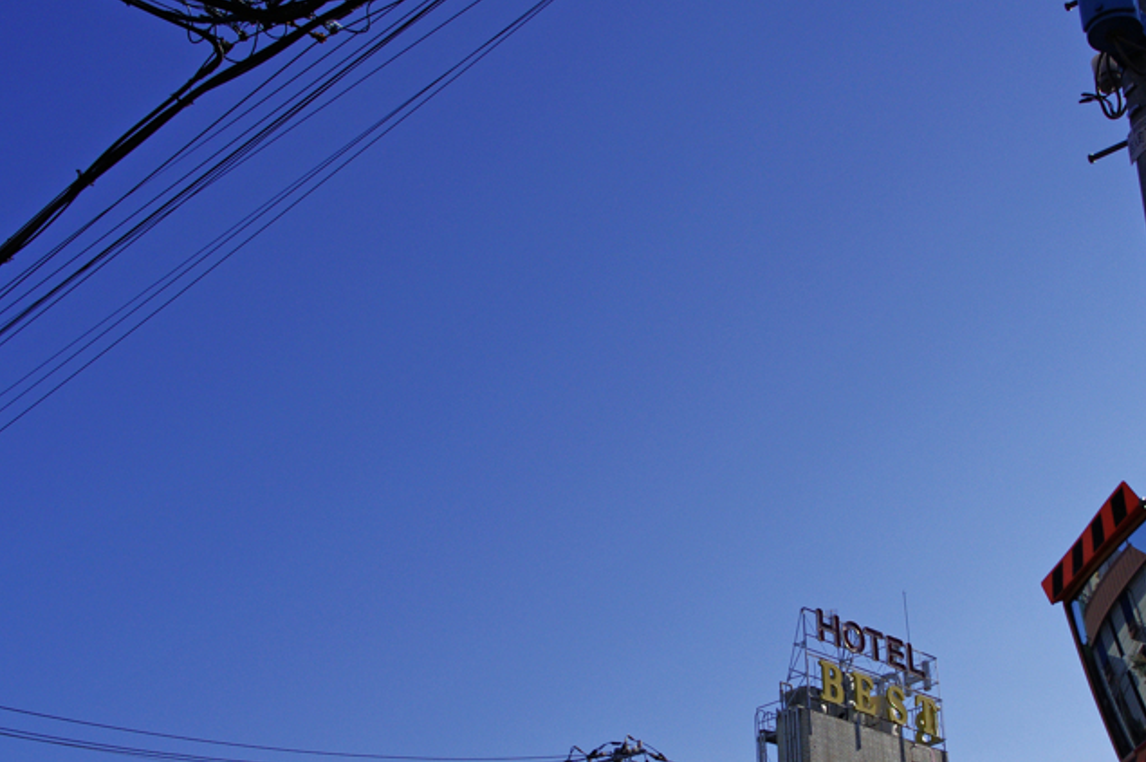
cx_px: 767
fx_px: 1590
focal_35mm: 50
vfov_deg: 26.5
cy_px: 601
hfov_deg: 39.2
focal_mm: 21
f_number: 5.6
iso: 200
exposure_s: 1/3200
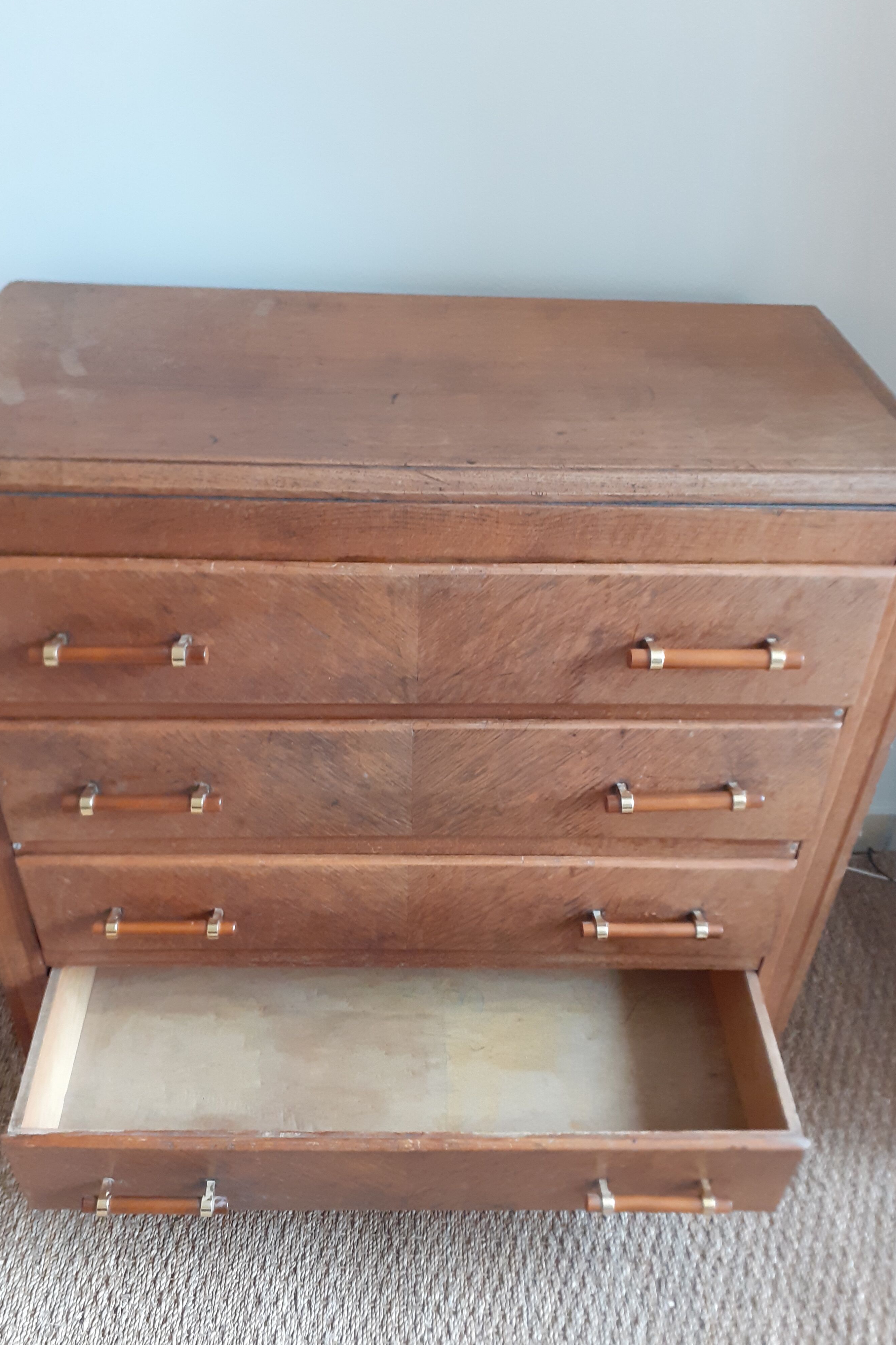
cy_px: 684
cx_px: 400
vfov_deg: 63.7
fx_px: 1082
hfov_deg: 44.9
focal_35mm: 29
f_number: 1.9
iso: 200
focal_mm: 3.6
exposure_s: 1/25
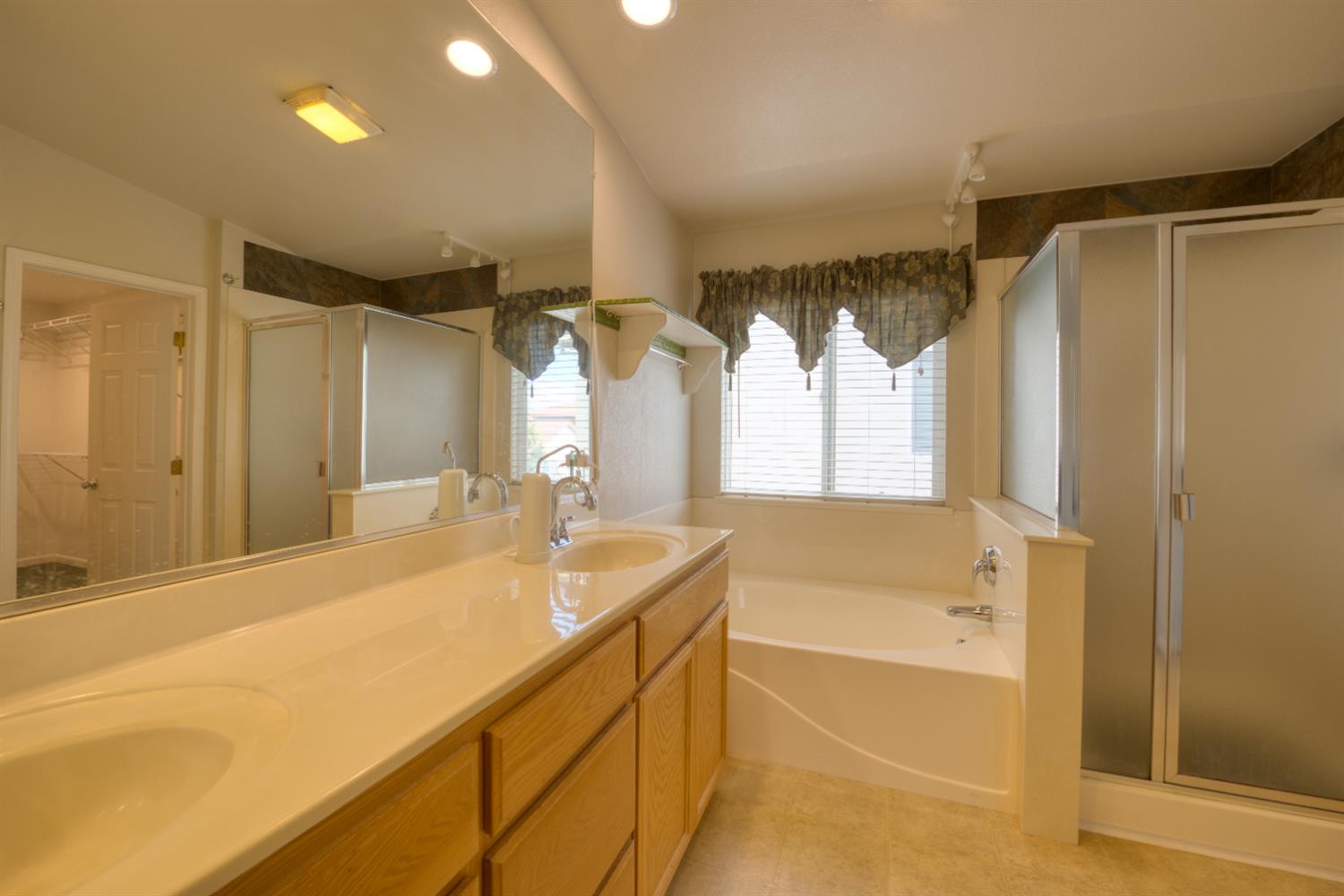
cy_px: 448
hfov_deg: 104.3
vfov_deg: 81.2
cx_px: 672
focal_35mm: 14
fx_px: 523
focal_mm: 14
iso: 400
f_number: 10
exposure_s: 1/50
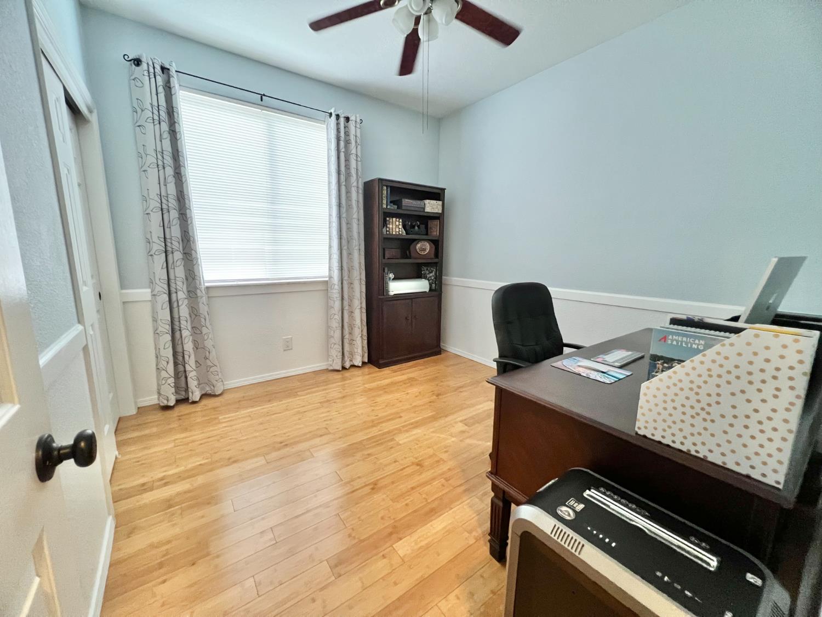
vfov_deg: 89.9
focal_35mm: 13
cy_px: 308
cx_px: 411
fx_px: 309
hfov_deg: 106.2
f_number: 1.8
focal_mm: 1.57
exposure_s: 1/60
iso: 500
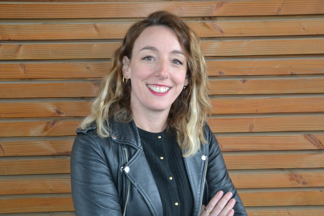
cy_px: 108
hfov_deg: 43.6
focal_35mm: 45
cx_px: 162
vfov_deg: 29.9
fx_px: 405
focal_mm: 30
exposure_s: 1/30
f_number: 4
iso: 450
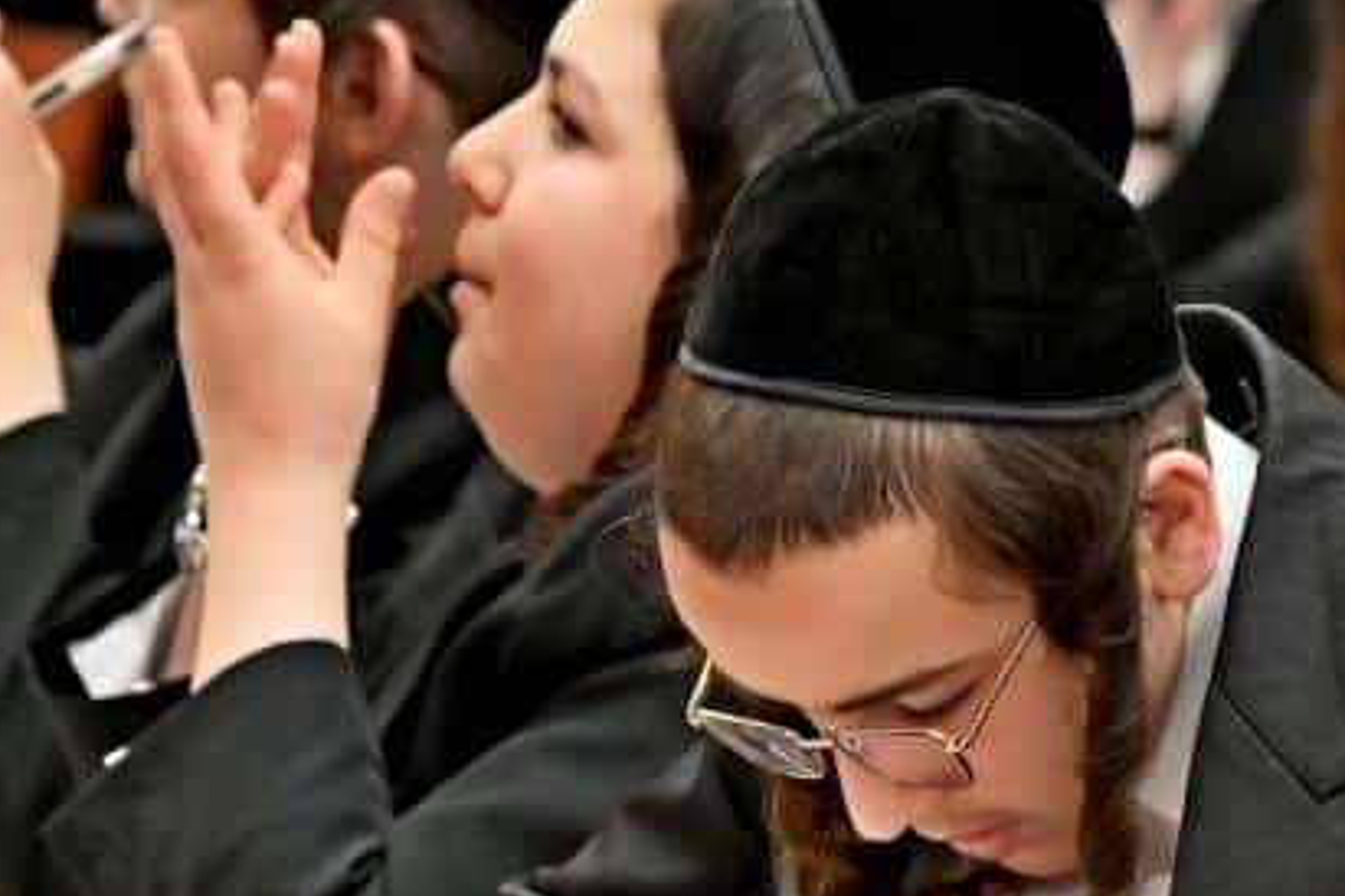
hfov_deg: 4.6
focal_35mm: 448
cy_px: 533
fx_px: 16736
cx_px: 1204
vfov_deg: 3.1
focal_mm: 120
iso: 800
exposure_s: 1/320
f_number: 4
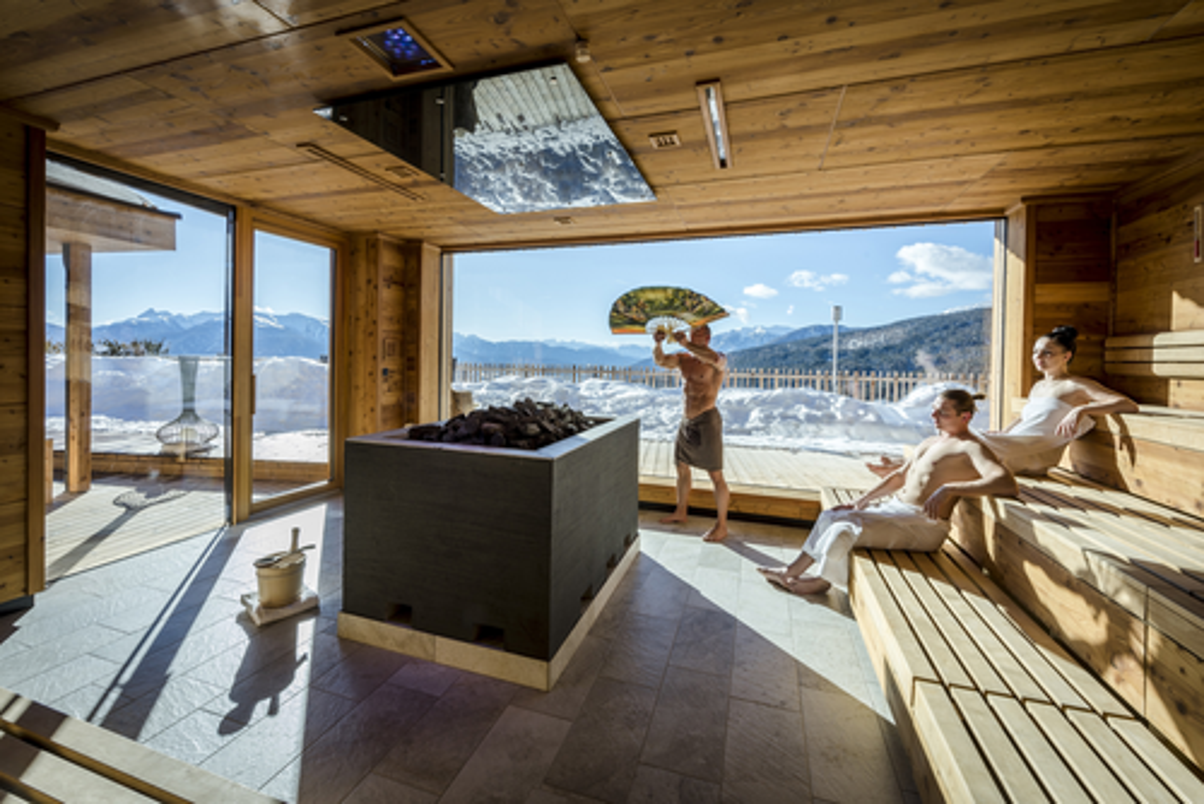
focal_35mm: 14
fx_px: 468
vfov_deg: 81.3
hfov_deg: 104.2
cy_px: 402
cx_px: 602
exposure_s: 1/40
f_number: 13
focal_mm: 14
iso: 64
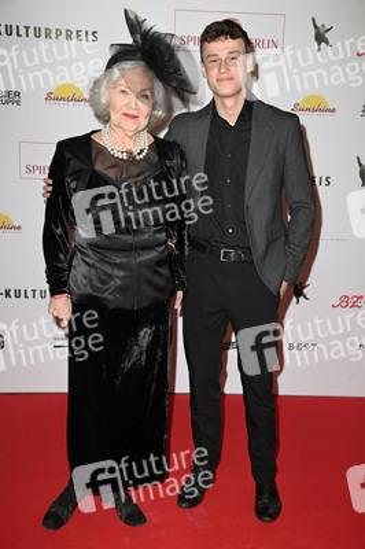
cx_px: 182
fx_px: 701
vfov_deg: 42.8
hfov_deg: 29.2
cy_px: 274
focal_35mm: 46
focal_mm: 46
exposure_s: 1/250
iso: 500
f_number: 6.3
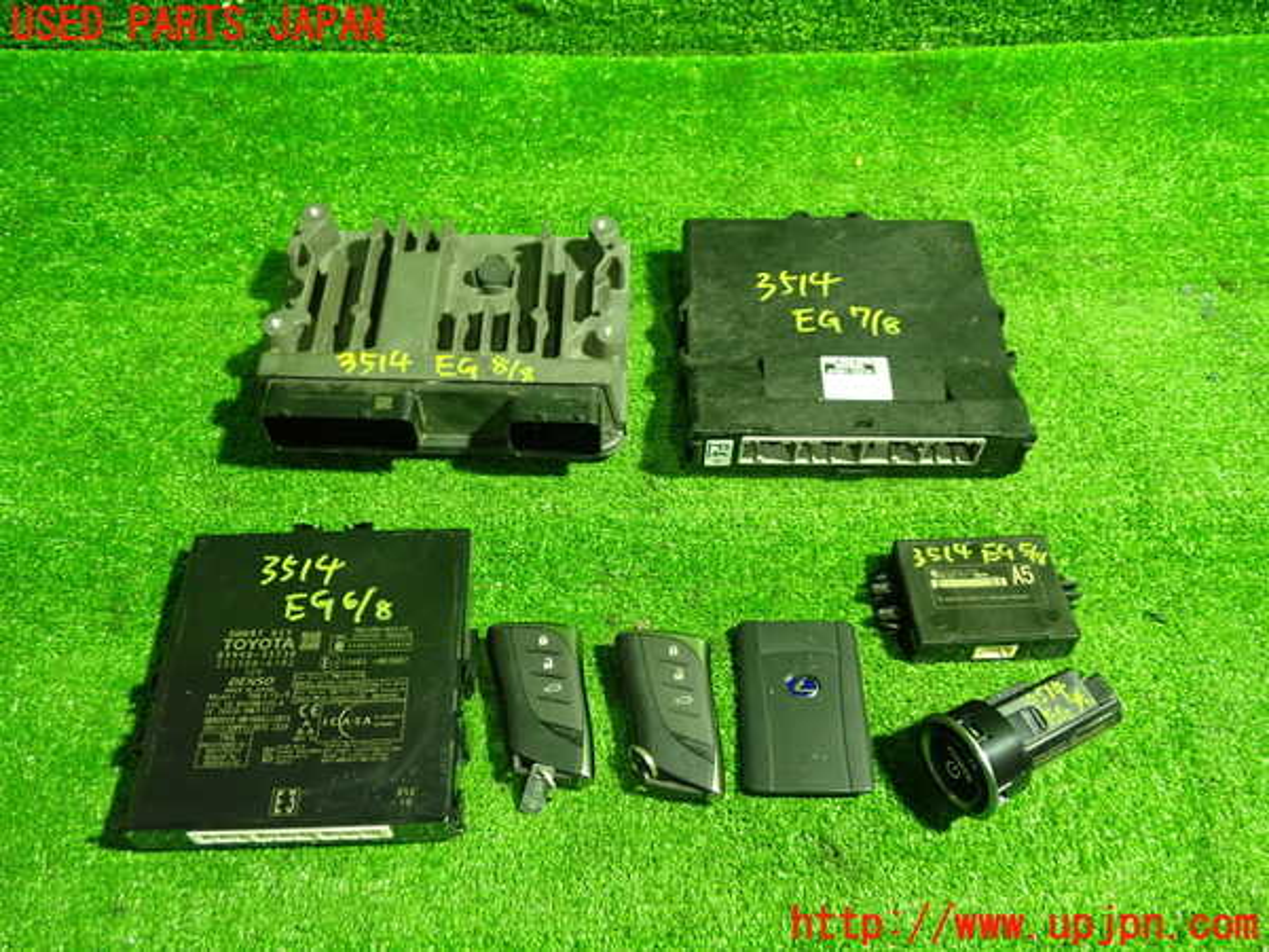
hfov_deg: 60.0
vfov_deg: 46.8
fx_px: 1100
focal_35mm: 30
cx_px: 634
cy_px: 476
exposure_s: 1/30
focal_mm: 5.4
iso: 640
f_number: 2.3
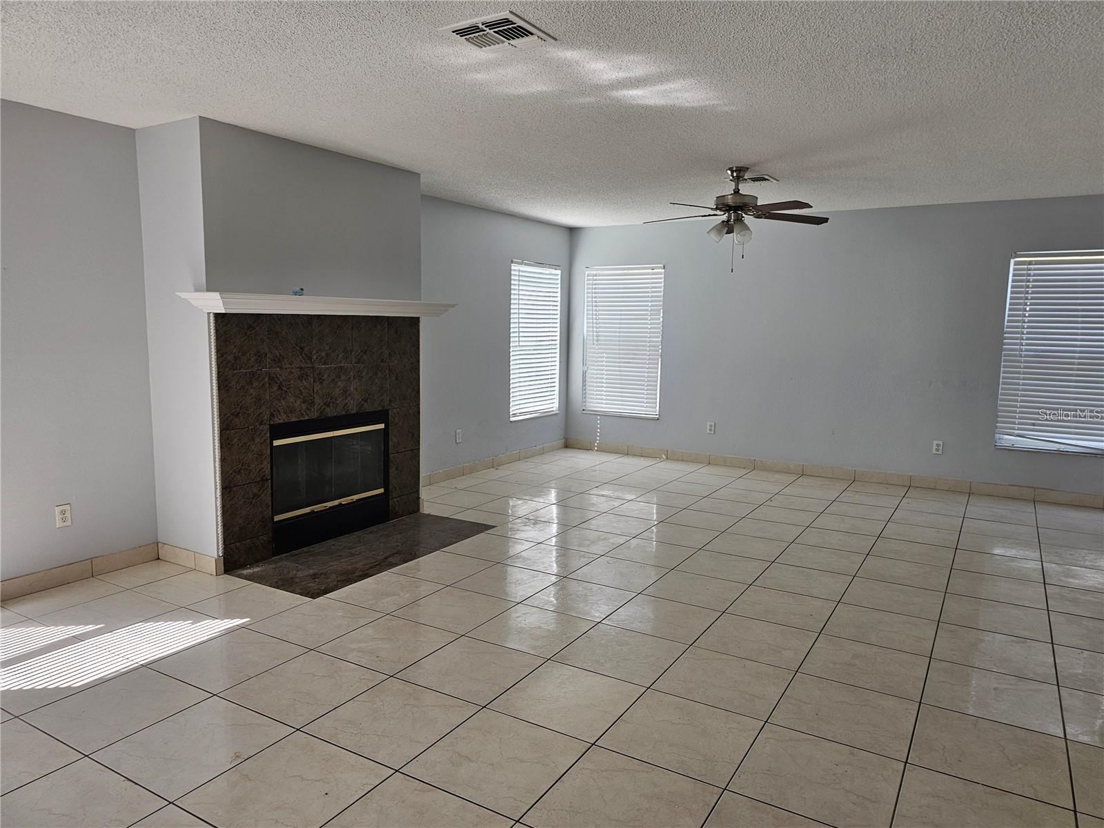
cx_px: 552
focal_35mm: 23
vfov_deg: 58.9
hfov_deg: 73.9
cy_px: 414
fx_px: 734
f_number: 1.7
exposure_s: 1/120
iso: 40
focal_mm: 6.3
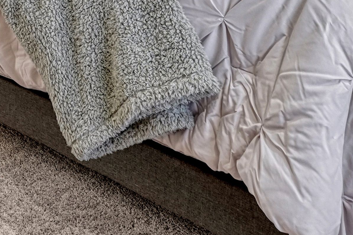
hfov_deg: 21.6
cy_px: -259
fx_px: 686
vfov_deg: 15.1
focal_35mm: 70
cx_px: -237
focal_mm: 14
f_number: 8
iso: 200
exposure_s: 1/200
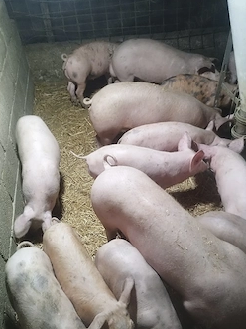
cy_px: 185
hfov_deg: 48.0
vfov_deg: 61.5
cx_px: 146
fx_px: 275
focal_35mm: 29
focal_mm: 5.89
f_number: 1.89
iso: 790
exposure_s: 1/50
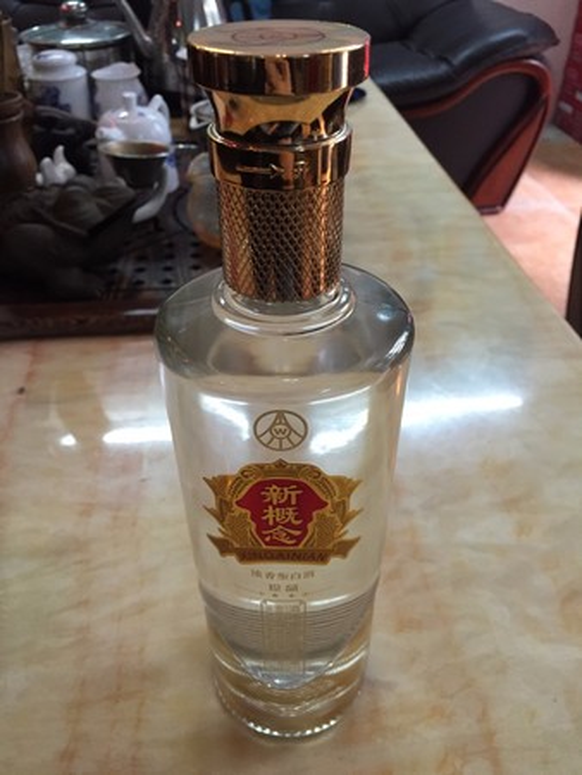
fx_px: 649
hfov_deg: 48.3
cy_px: 388
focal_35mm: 29
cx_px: 291
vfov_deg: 61.6
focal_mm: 4.15
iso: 250
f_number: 2.2
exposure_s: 1/33
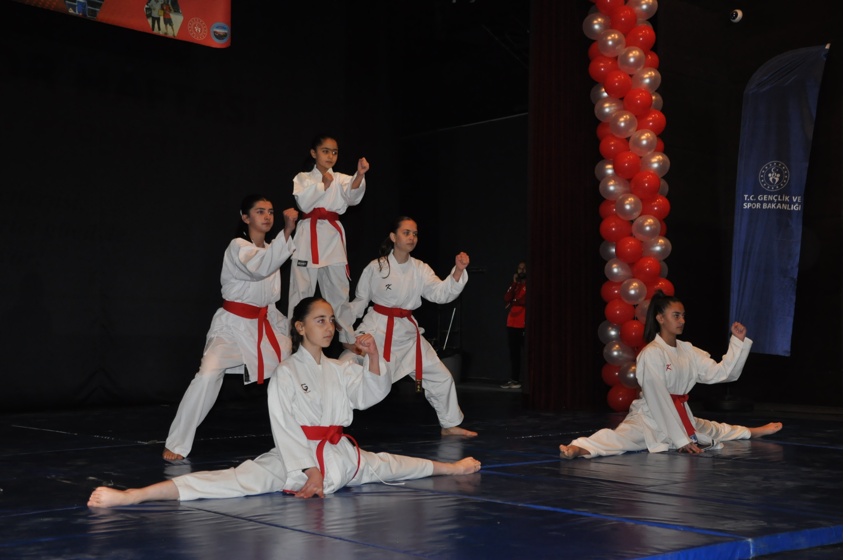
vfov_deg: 28.0
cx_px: 422
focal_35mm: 48
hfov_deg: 41.2
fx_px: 1123
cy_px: 280
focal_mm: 32
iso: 800
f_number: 4
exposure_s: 1/60
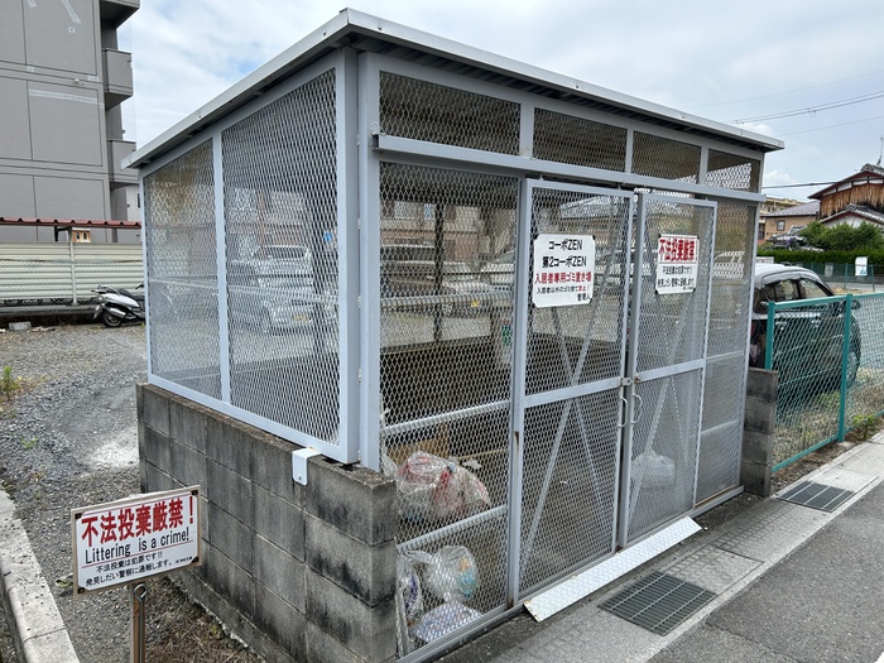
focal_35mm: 26
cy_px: 332
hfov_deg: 67.3
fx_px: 664
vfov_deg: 53.1
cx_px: 442
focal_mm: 5.7
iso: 50
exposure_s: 1/2165
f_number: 1.5
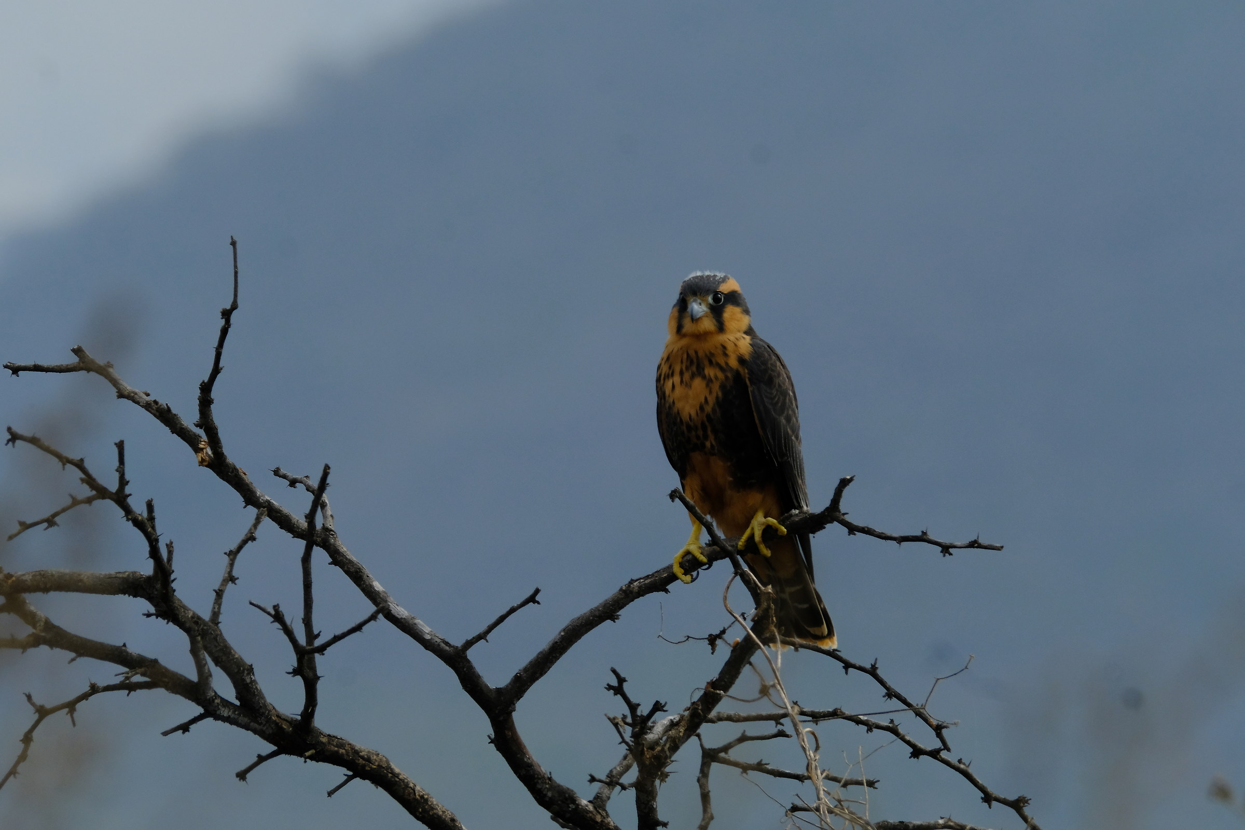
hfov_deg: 2.9
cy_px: 415
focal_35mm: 703
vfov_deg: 2.0
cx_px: 622
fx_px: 24310
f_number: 10
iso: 1000
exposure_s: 1/1000
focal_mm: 468.9
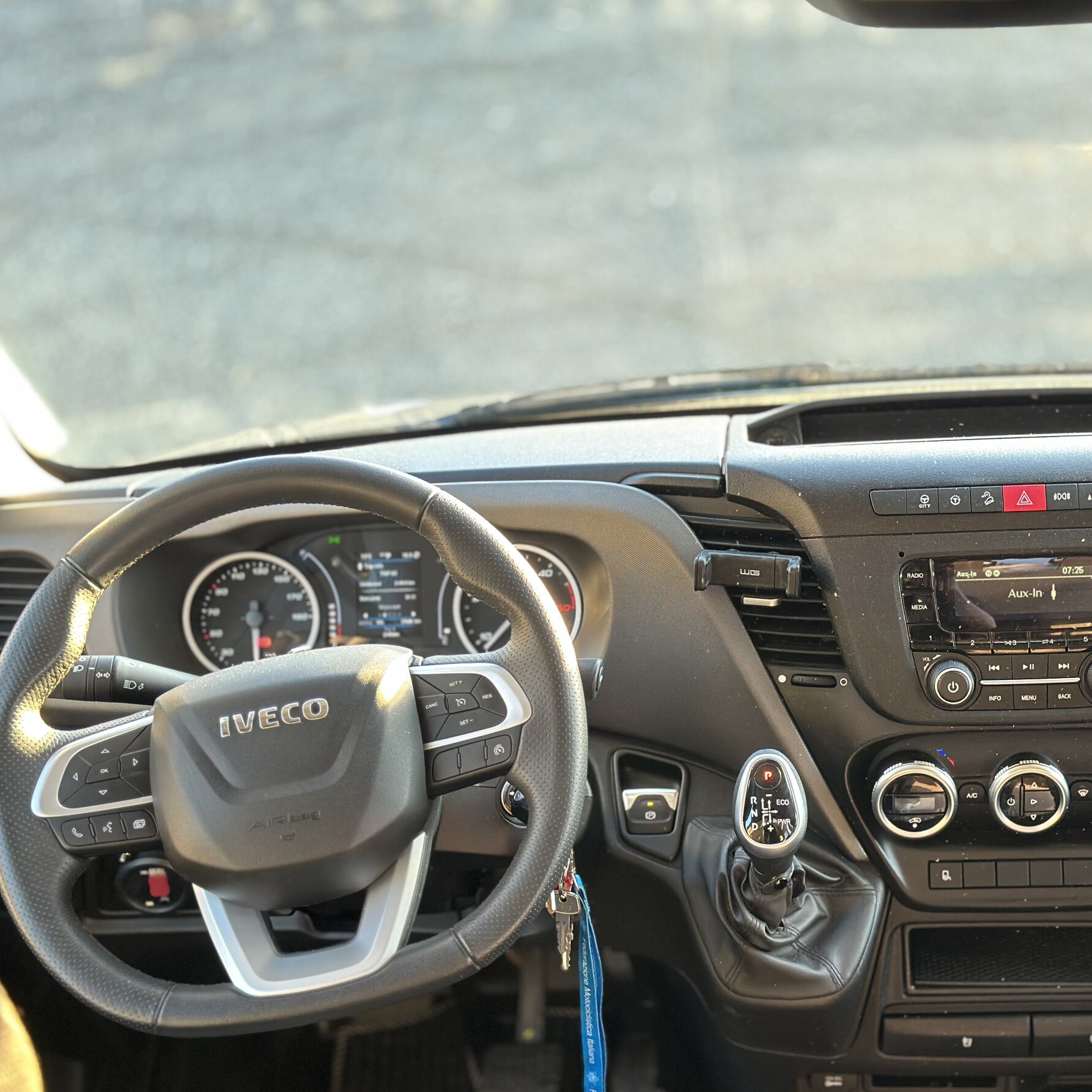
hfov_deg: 29.9
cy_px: 545
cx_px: 720
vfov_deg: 30.0
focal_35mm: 57
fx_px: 2034
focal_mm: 6.86
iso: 250
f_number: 1.78
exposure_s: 1/49
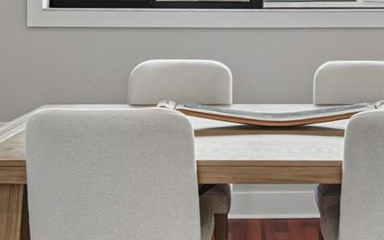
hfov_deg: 33.5
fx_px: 628
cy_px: 5
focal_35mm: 60
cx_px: 273
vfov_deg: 21.0
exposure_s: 1/3200
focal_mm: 16
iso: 1000
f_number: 6.3
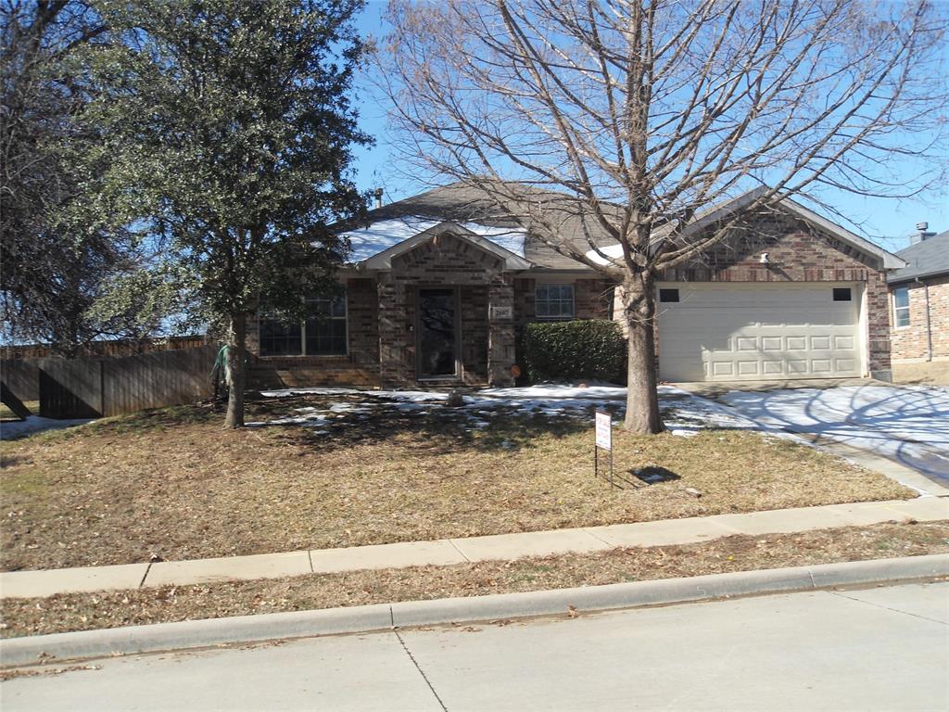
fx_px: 960
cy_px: 356
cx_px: 474
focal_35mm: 35
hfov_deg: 52.6
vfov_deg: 40.7
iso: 80
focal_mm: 6.3
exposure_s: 1/180
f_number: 8.2
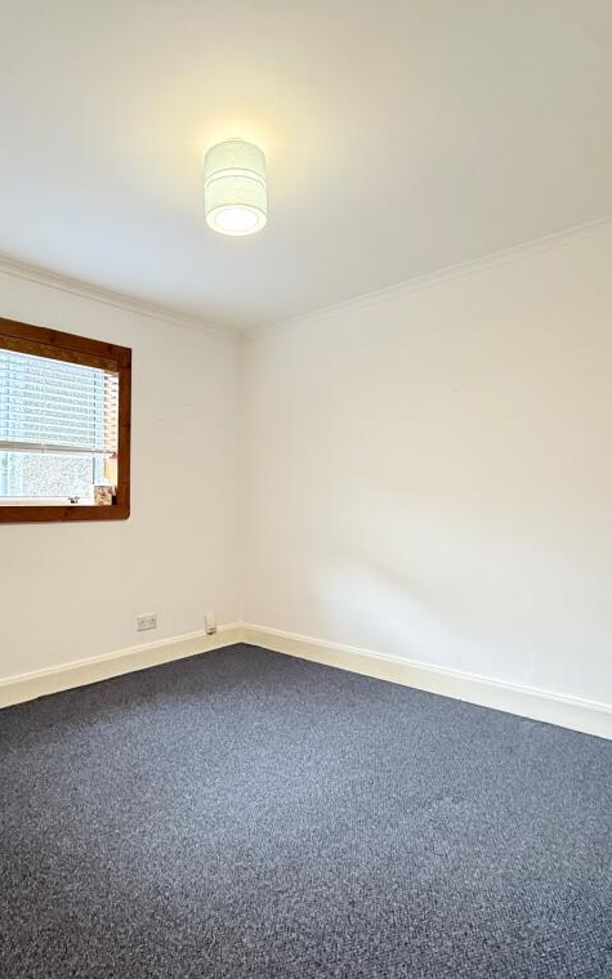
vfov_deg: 85.1
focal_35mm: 20
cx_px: 255
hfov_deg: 59.3
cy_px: 487
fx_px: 534
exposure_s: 1/50
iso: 320
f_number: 2.2
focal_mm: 2.22
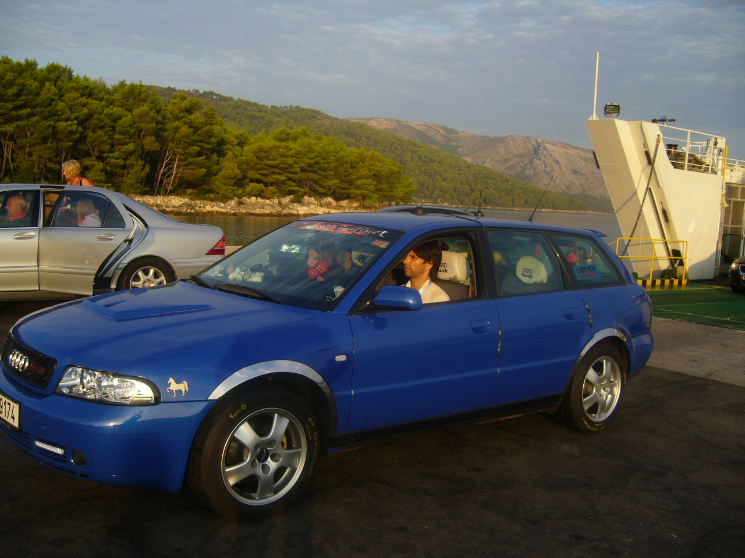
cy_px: 279
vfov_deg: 40.7
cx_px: 372
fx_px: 753
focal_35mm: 35
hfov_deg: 52.6
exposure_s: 1/500
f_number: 2.8
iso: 80
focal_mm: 5.8
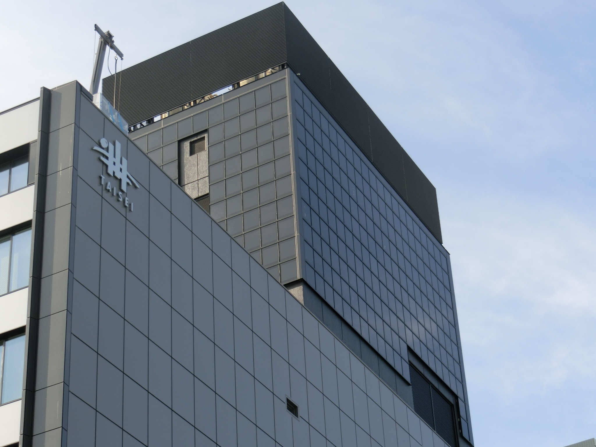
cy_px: 224
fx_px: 1601
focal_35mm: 93
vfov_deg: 15.9
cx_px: 298
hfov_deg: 21.1
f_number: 5.6
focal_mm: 16.5
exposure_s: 1/250
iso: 80
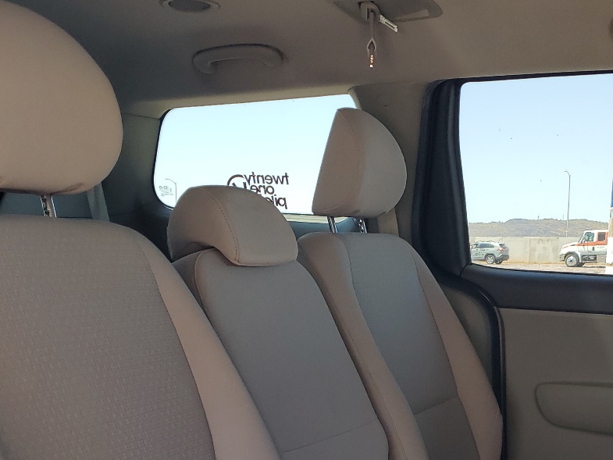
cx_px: 394
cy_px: 444
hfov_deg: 35.9
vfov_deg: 26.3
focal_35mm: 53
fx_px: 939
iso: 50
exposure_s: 1/312
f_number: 1.5
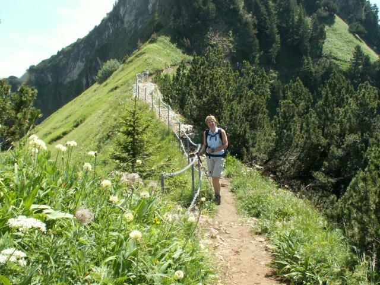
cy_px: 142
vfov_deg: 40.7
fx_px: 384
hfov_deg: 52.6
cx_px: 190
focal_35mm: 35
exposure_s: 1/50
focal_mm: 5.86
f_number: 8
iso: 50
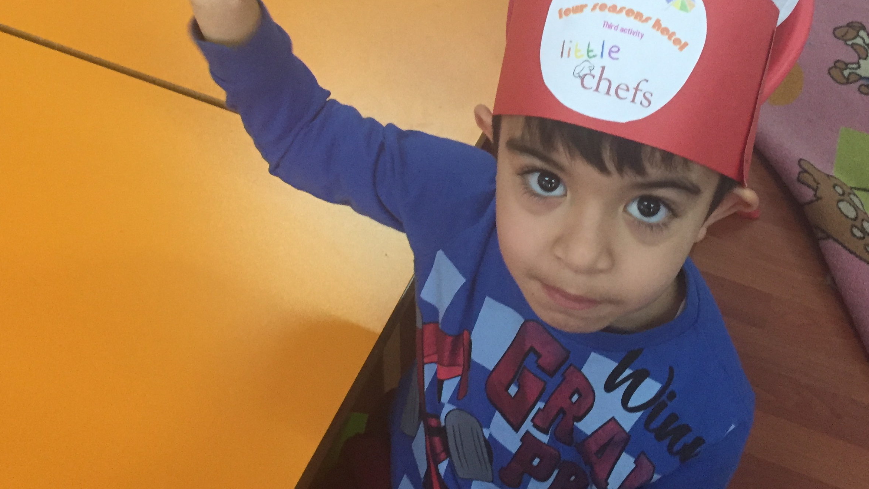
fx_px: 1014
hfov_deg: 46.4
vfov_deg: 26.3
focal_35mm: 44
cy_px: 62
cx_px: 450
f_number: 2.2
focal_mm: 4.15
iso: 200
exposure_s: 1/33
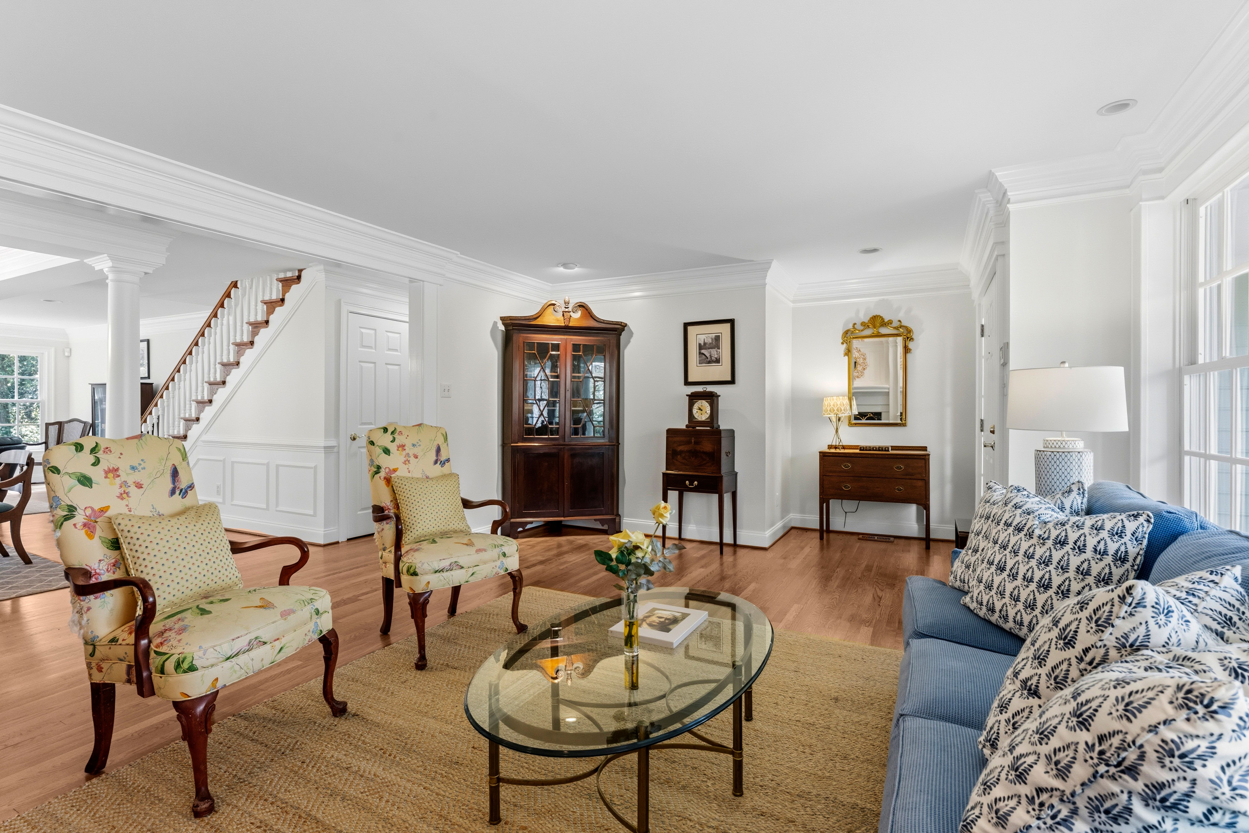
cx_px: 624
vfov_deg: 72.1
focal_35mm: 16
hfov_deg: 95.0
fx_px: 572
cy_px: 416
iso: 1250
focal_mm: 16.5
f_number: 10
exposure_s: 1/4
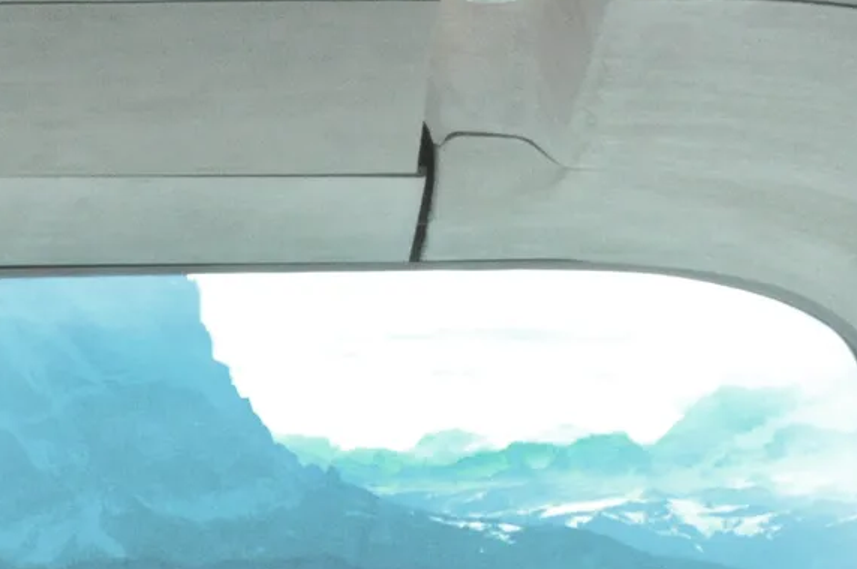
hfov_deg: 12.7
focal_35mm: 161
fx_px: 3828
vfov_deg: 8.3
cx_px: 109
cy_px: 873
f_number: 22
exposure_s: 1/160
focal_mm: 24
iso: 3200
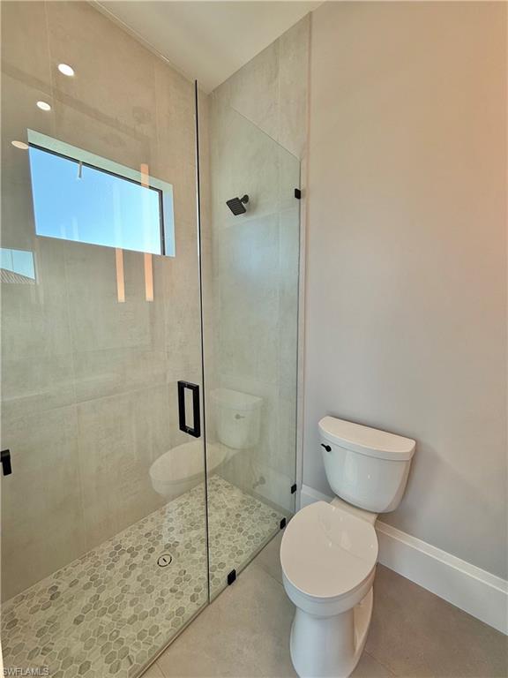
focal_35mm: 14
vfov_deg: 102.1
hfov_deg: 85.7
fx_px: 274
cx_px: 254
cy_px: 339
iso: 50
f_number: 2.2
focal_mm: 2.22
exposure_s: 1/142
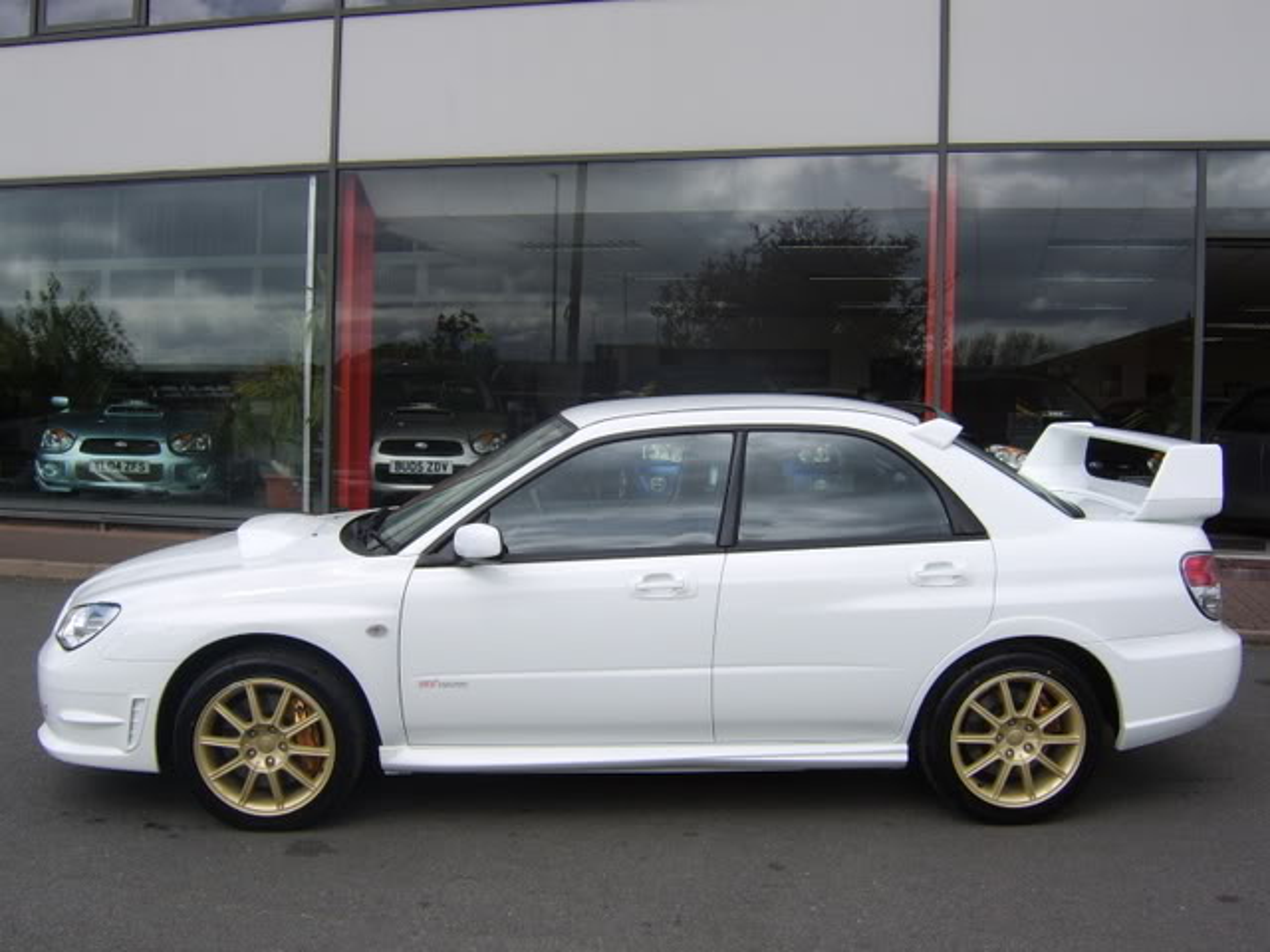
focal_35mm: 31
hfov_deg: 58.4
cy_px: 476
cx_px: 635
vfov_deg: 45.4
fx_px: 1137
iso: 71
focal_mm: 8.13
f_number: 6.7
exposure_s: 1/324
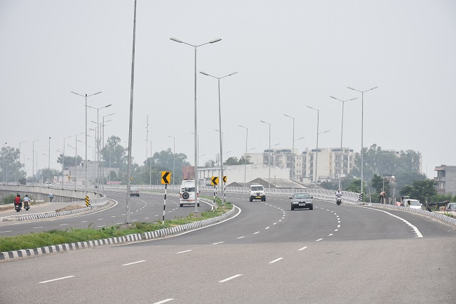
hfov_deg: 15.2
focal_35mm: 135
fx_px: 1709
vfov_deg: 10.2
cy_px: 152
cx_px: 228
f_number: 9
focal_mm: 90
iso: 500
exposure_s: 1/1250
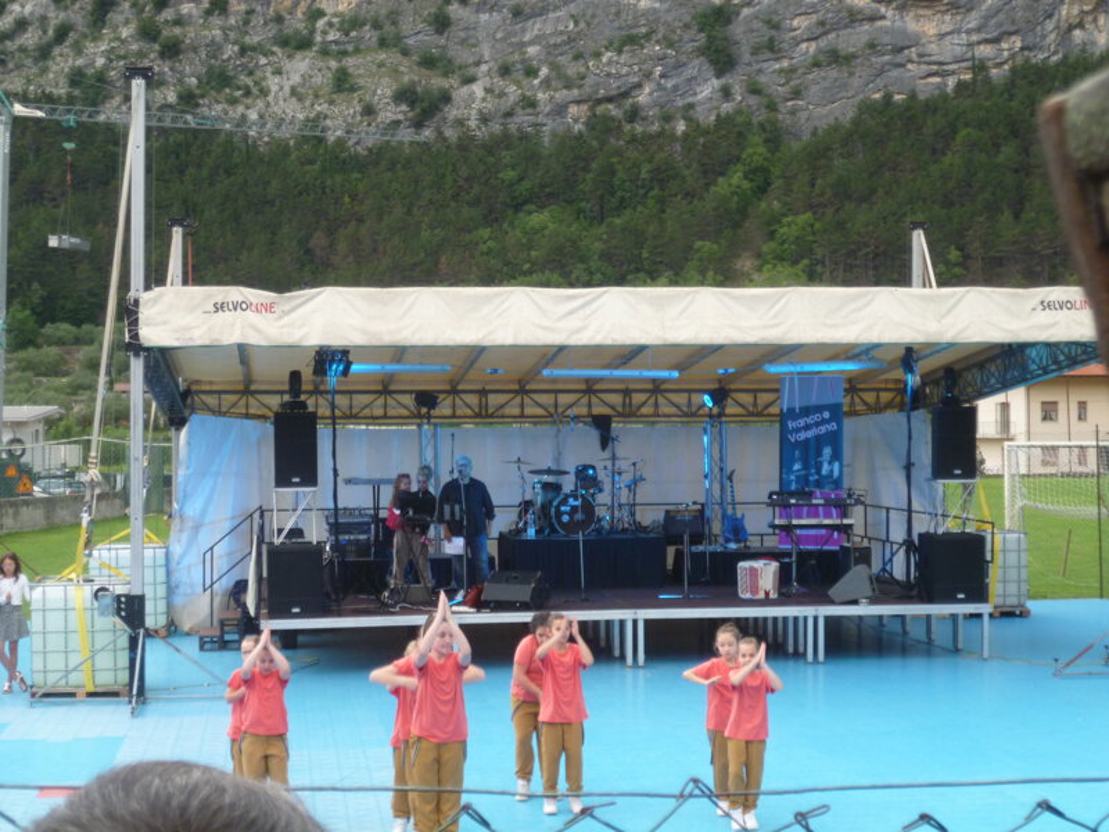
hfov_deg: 29.0
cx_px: 554
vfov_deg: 21.9
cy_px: 416
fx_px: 2146
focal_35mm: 67
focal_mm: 12
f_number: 4.3
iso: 200
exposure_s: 1/50
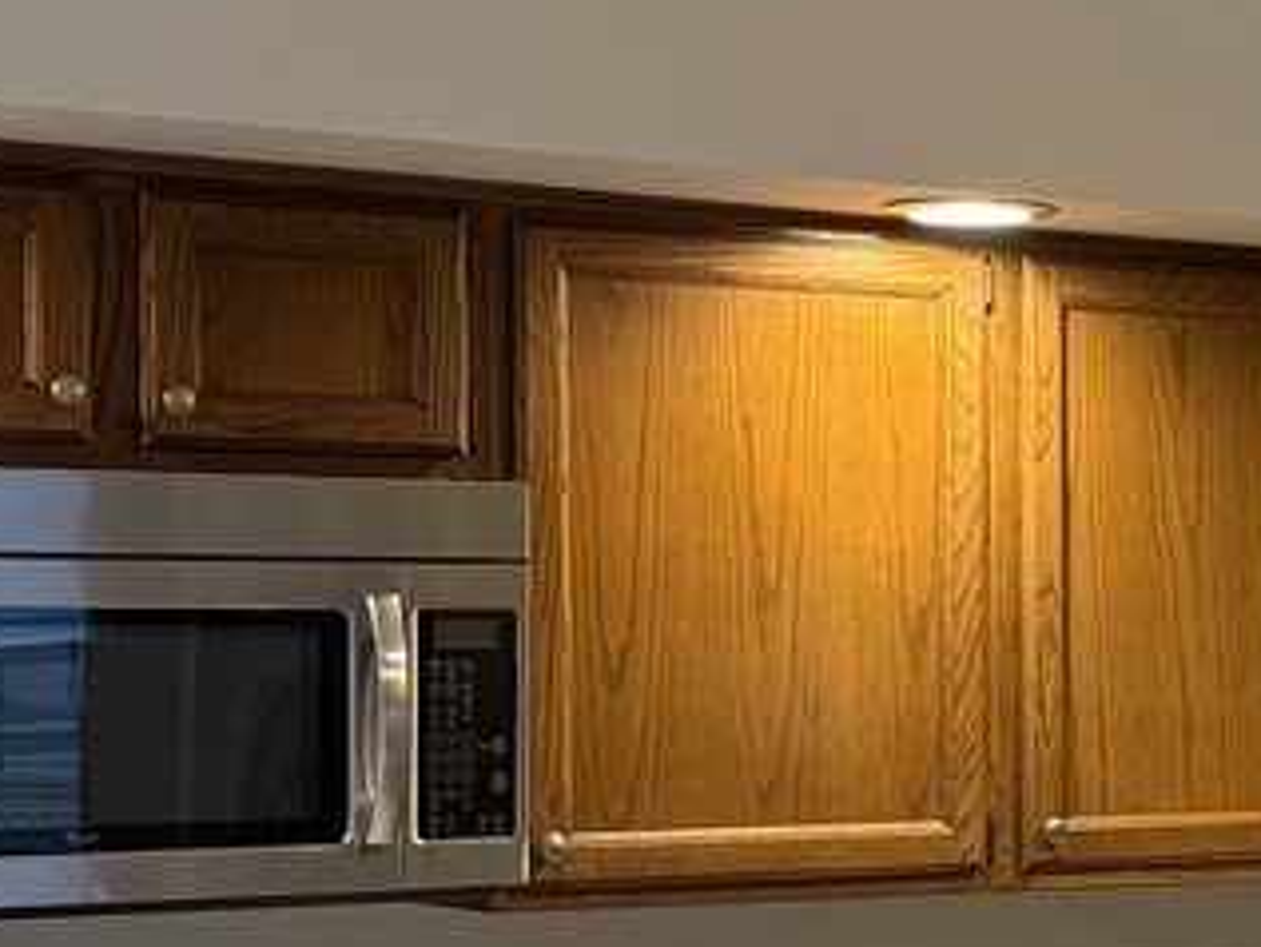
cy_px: 700
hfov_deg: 17.1
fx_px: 3972
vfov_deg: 13.5
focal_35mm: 109
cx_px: 1563
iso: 400
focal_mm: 6.76
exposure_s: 1/120
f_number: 1.78
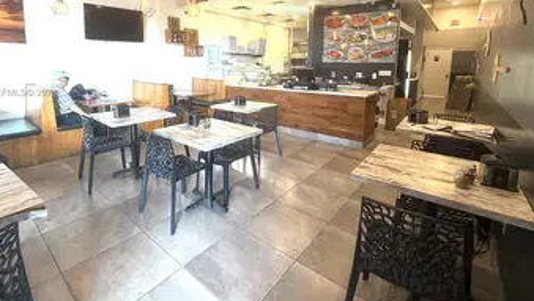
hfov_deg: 92.5
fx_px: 255
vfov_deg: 59.2
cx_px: 249
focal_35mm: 18
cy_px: 93
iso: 320
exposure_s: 1/60
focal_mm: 2.22
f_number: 2.2
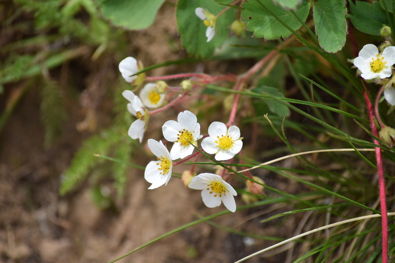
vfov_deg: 4.6
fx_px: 3291
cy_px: 132
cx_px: 198
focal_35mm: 300
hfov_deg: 6.9
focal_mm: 200
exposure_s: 1/800
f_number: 7.1
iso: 200
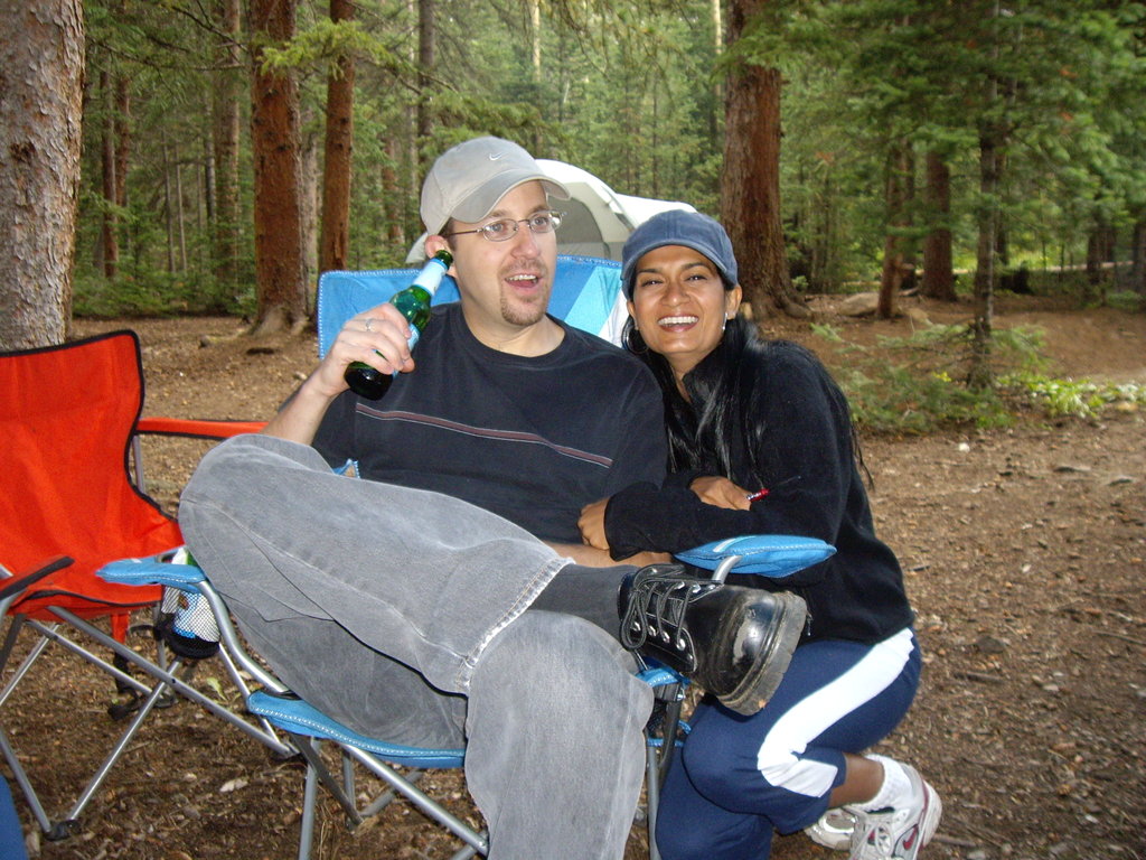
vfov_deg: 37.7
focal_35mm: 38
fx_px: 1258
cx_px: 573
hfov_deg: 49.0
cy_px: 430
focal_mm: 6.2
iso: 200
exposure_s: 1/40
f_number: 2.7
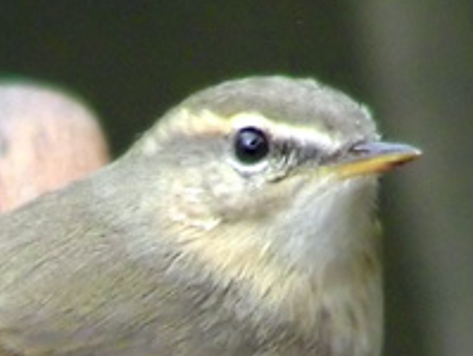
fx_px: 17193
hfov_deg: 1.6
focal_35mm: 1256
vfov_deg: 1.2
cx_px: -71
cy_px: 371
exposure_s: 1/500
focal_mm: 72
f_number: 3.7
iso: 200
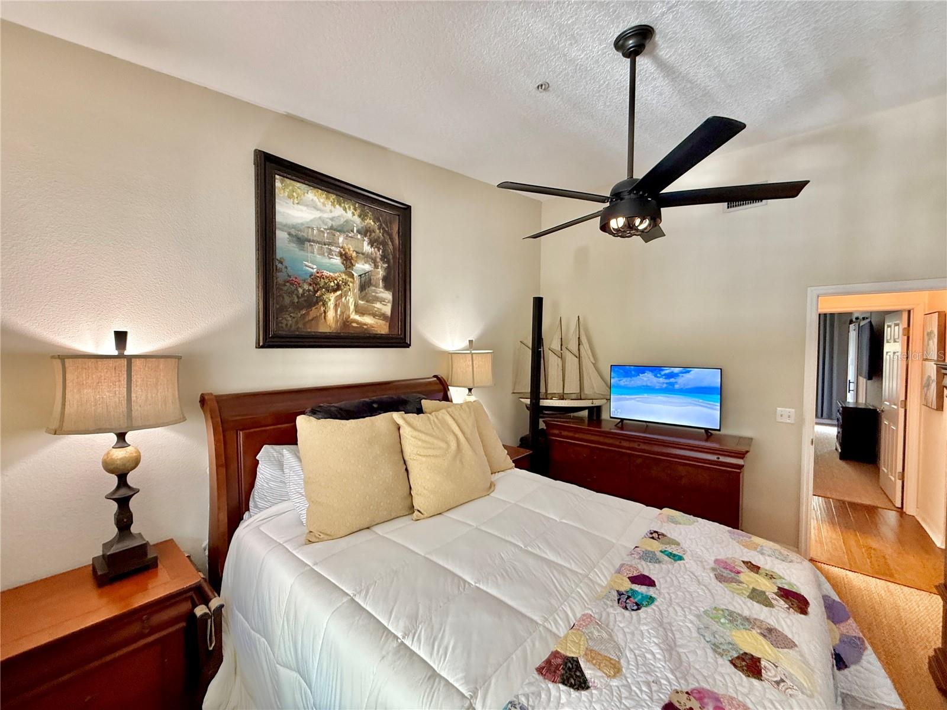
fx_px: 383
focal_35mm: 14
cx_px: 474
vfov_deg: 85.7
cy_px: 355
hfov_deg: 102.1
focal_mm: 2.22
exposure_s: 1/60
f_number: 2.2
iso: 320
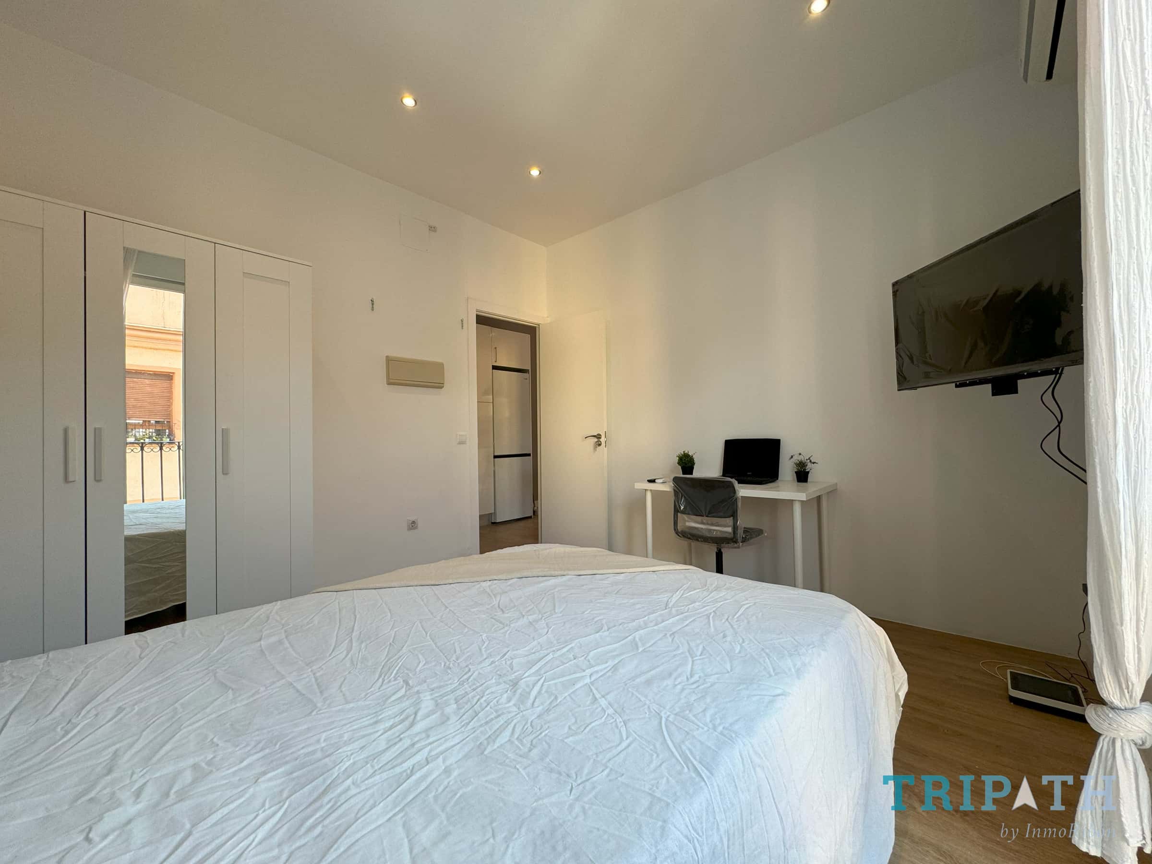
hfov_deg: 102.1
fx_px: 466
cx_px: 576
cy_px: 432
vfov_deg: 85.7
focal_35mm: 14
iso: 64
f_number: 2.2
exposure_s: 1/100
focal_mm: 2.22
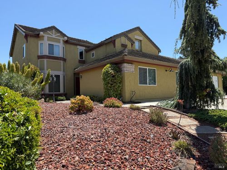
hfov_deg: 71.6
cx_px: 114
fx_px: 157
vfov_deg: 56.8
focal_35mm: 24
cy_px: 85
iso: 80
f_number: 1.78
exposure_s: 1/2703
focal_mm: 6.76
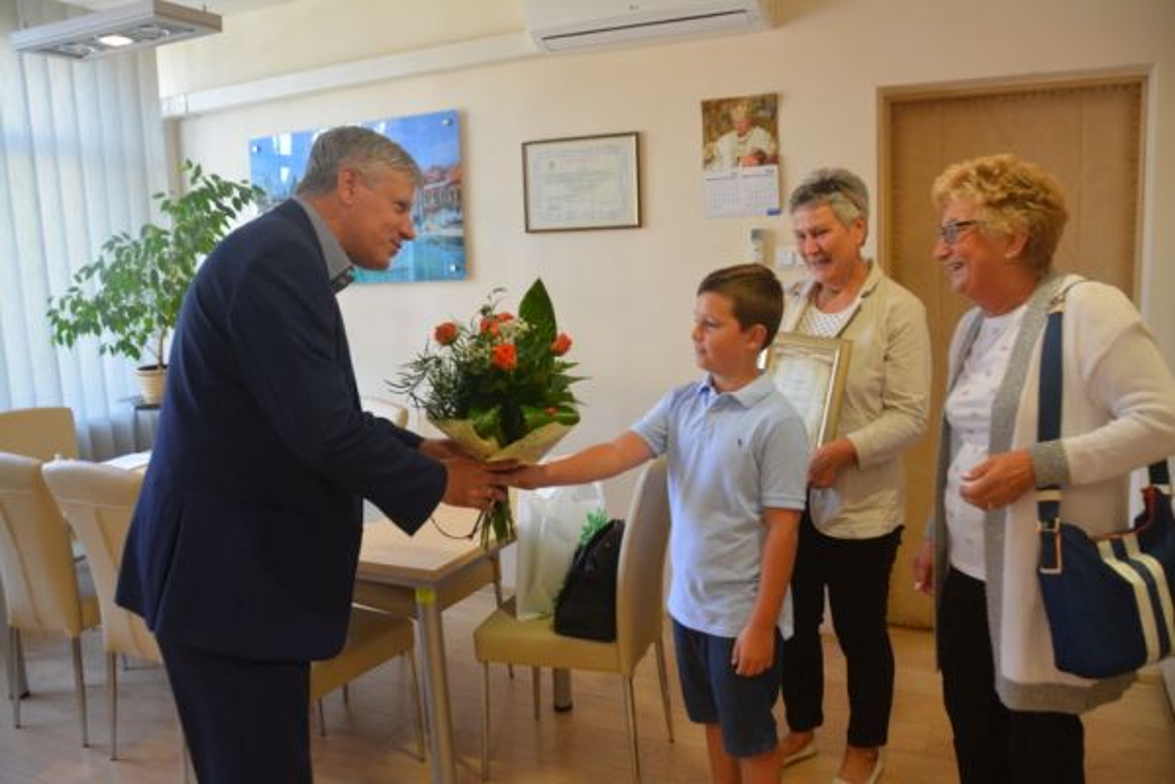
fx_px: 882
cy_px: 392
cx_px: 588
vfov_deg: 48.0
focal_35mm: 27
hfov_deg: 67.4
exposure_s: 1/60
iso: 720
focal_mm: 18
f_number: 4
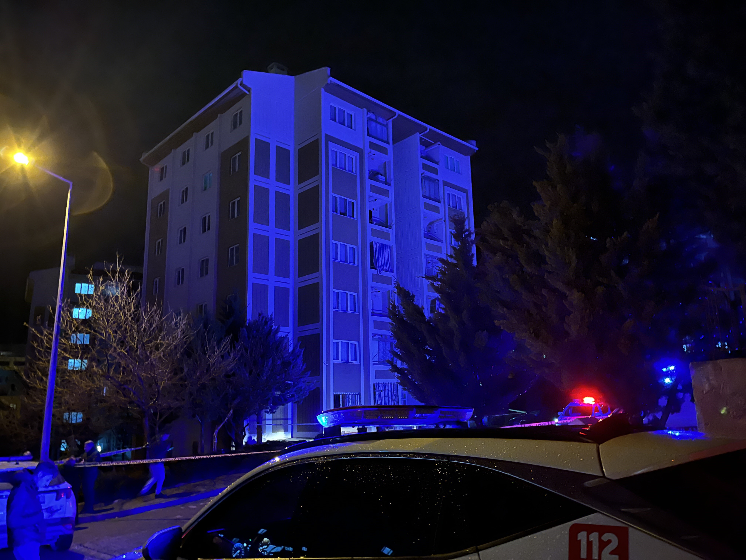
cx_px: 373
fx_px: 560
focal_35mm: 26
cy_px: 280
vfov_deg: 53.1
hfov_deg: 67.3
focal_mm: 5.1
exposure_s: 1/9
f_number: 1.6
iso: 2500
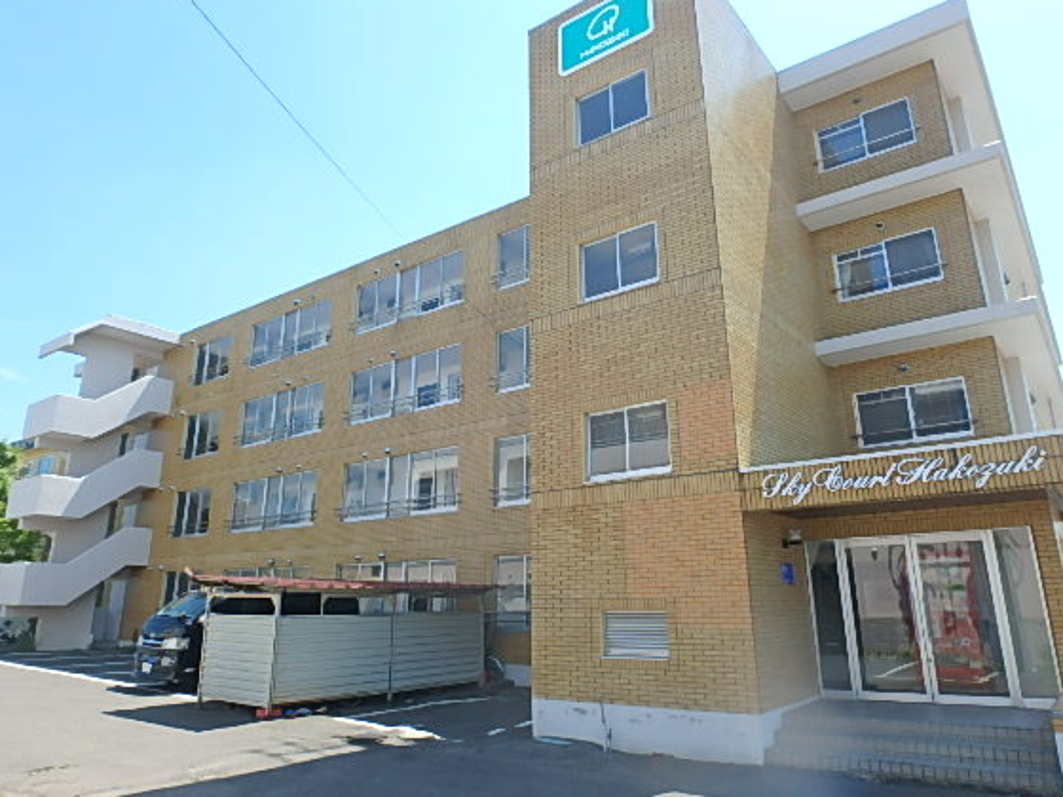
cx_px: 537
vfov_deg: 56.8
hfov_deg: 71.6
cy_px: 372
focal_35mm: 24
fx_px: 737
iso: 125
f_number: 3.5
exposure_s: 1/500
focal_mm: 3.7
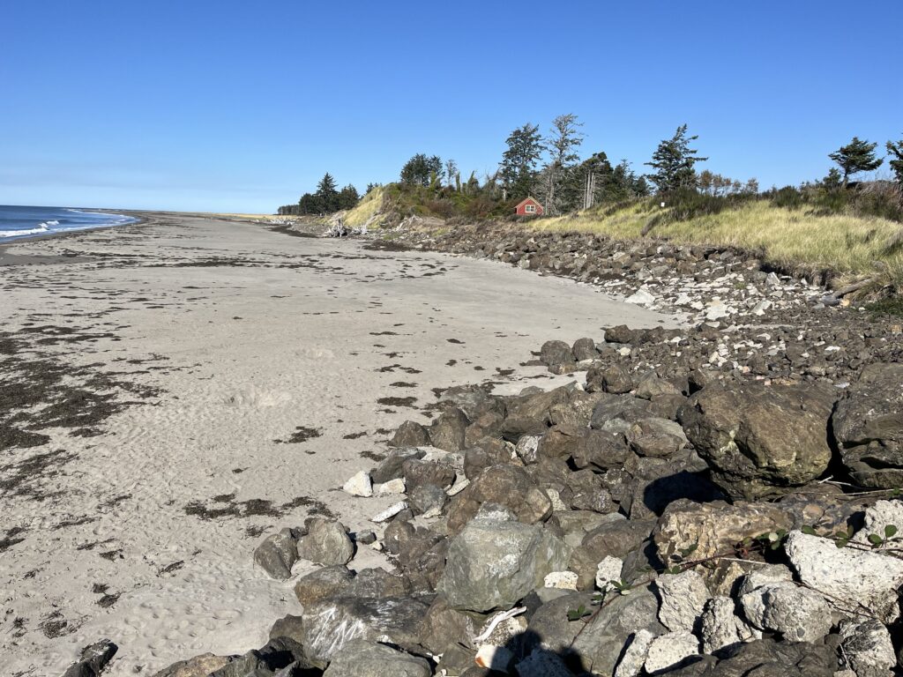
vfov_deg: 53.1
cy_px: 338
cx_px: 452
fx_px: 678
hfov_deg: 67.3
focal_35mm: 26
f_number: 1.6
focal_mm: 5.1
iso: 50
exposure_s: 1/4854
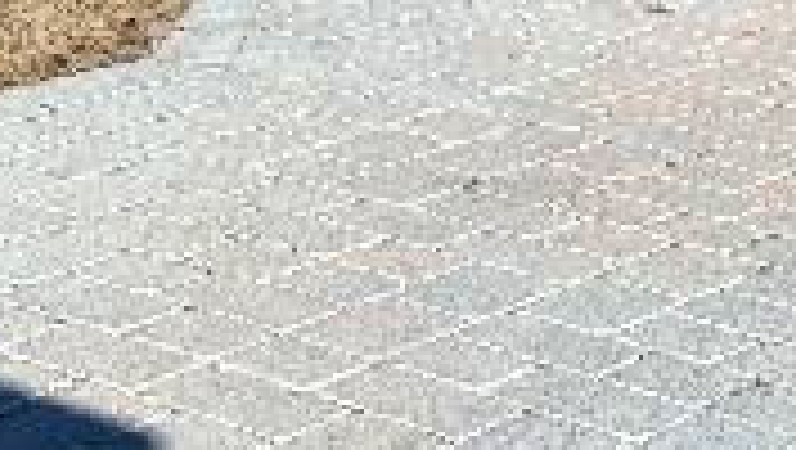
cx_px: 225
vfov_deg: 8.6
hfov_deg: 15.7
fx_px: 2874
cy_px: -331
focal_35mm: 136
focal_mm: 5.96
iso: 50
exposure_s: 1/5348
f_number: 1.6
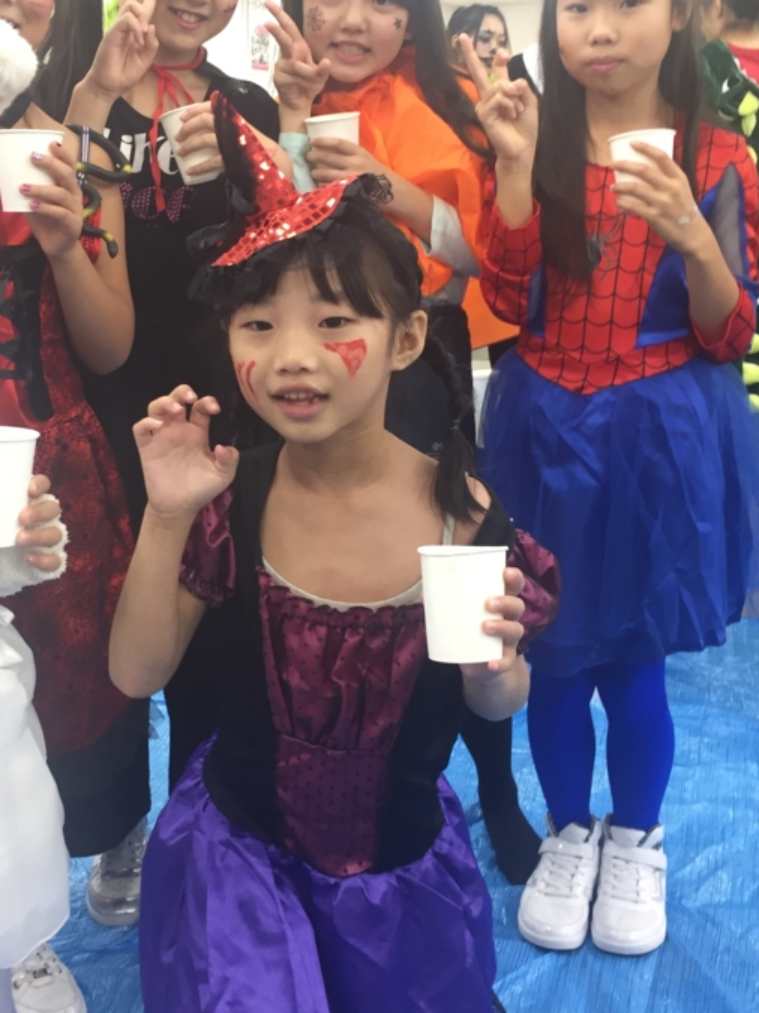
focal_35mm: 44
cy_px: 422
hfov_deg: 32.6
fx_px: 1287
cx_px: 262
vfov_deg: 42.8
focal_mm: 4.15
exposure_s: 1/33
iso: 80
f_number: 2.2
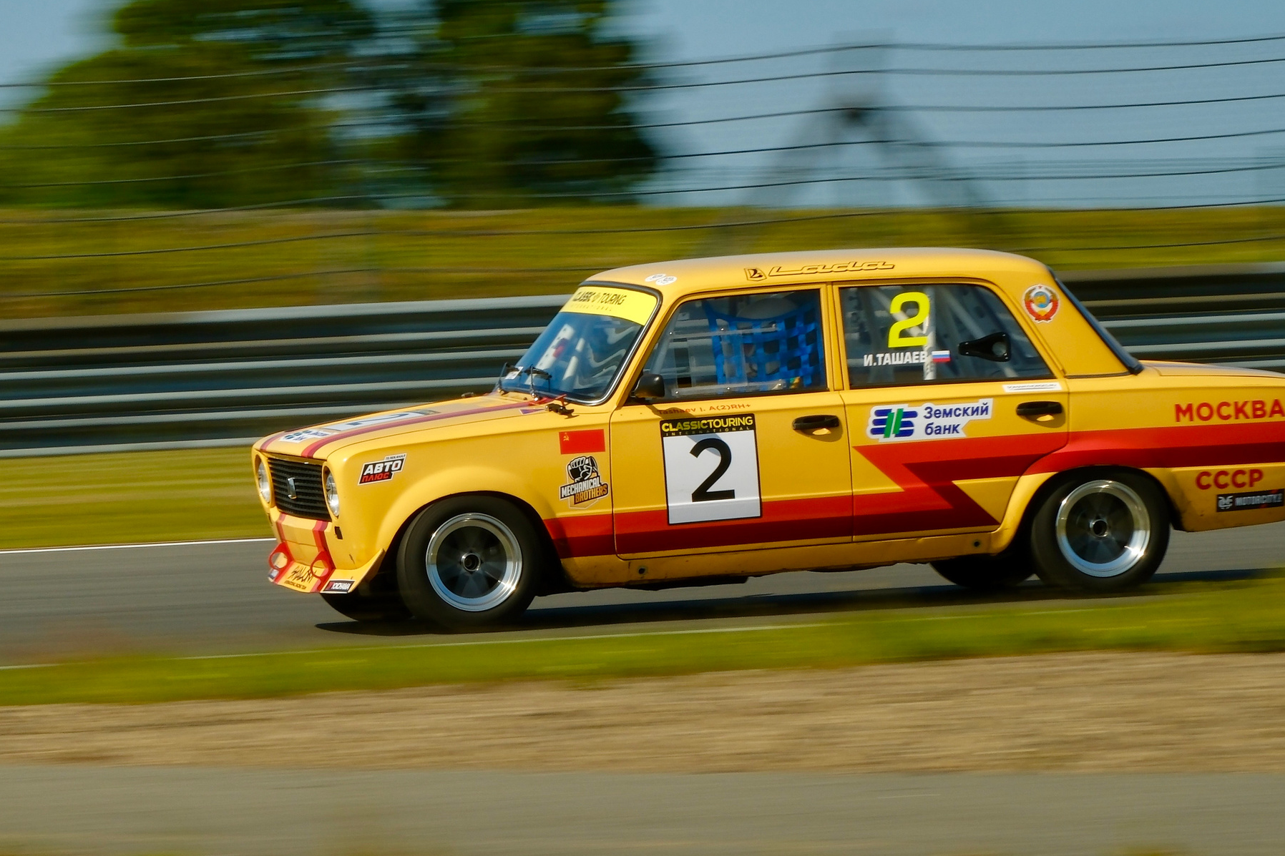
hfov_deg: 10.2
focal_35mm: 201
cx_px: 457
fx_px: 7173
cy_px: 336
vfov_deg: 6.8
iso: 160
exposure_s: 1/125
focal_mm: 94.3
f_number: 22
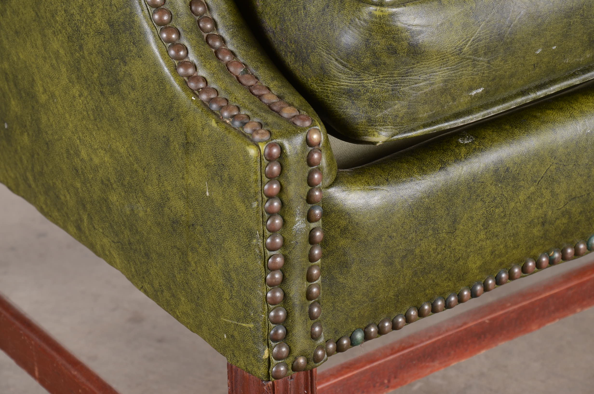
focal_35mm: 158
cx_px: 297
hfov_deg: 13.1
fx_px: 2593
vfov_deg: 8.7
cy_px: 197
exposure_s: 1/125
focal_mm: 105
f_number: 10
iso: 160
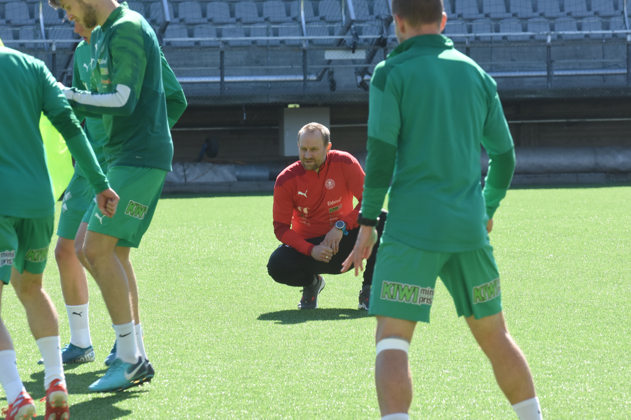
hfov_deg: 7.2
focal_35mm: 285
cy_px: 210
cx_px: 316
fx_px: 4995
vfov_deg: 4.8
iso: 640
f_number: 13
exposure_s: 1/320
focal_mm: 190
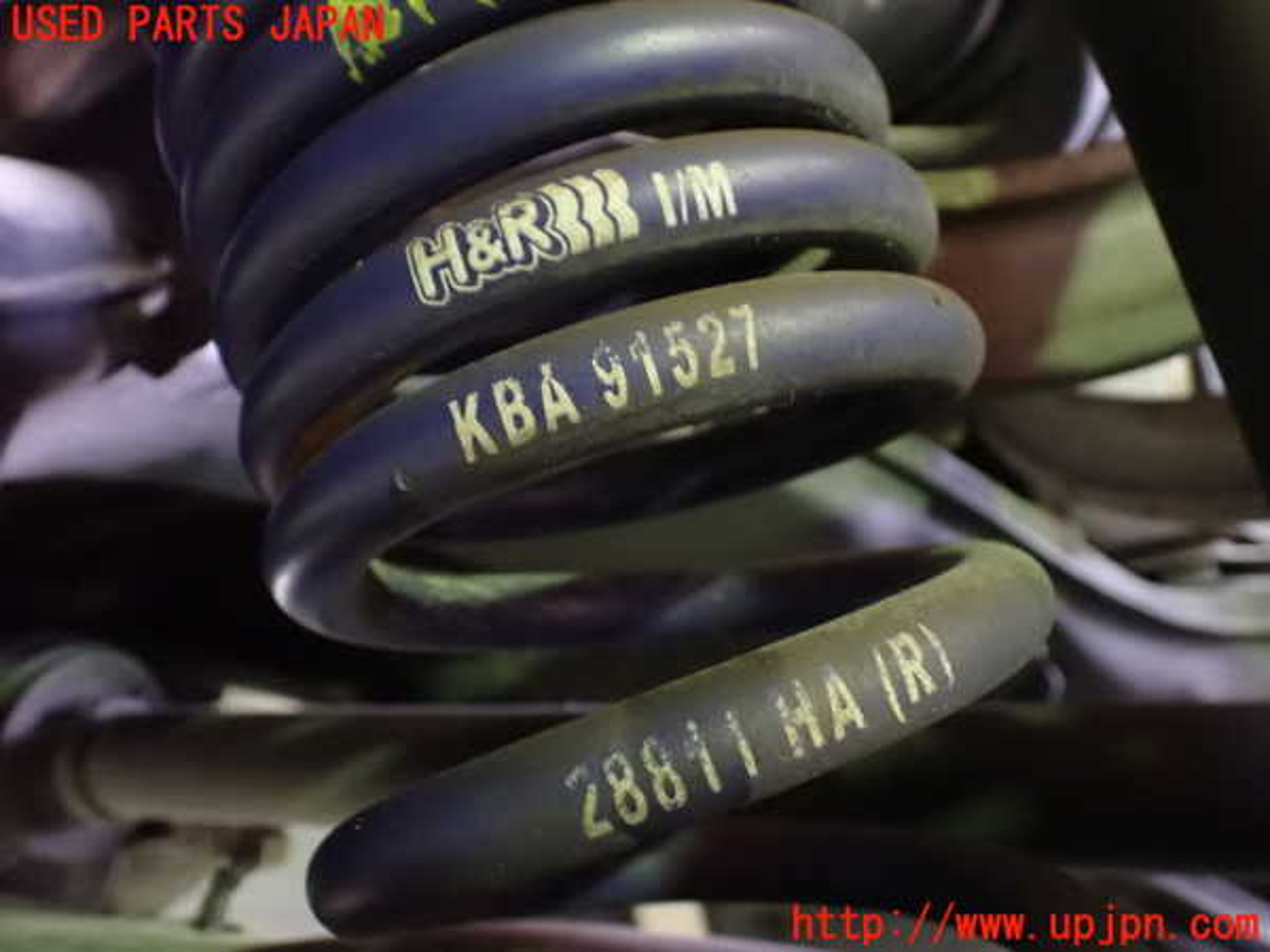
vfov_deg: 46.8
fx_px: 1101
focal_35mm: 30
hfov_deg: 60.0
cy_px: 476
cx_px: 635
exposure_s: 1/13
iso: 1600
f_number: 2.3
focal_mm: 5.4
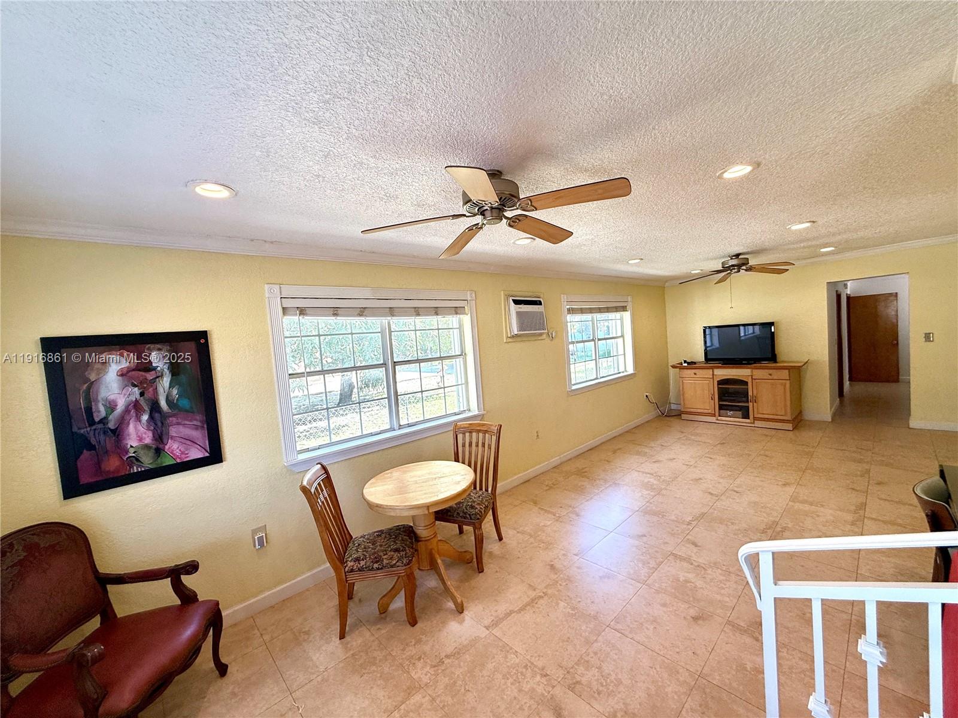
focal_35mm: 14
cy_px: 359
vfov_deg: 85.7
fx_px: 387
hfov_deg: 102.1
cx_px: 479
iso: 64
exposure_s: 1/167
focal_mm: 2.22
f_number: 2.2
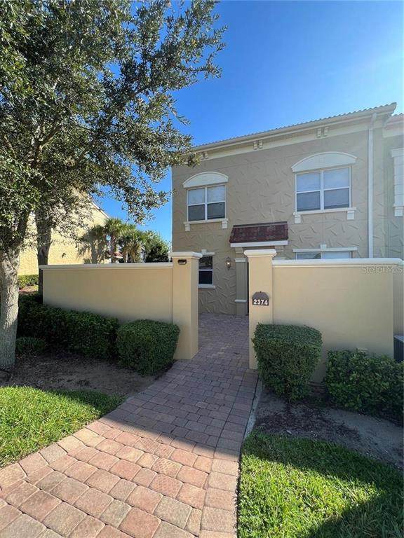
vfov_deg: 106.2
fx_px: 202
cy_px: 269
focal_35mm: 13
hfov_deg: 89.9
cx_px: 202
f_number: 1.8
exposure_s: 1/408
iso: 32
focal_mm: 1.57
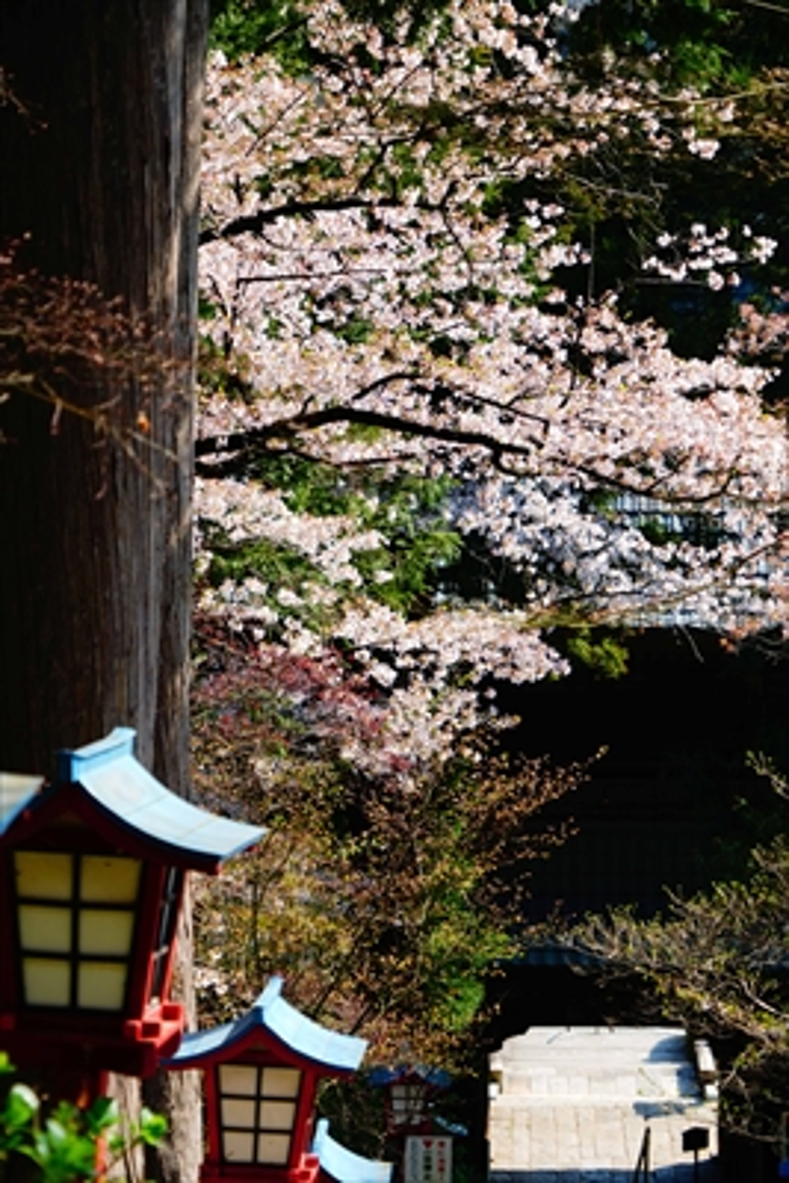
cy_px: 592
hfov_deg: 10.7
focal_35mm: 128
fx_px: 4204
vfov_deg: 16.0
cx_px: 394
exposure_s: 1/90
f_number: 5.6
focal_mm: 128
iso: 50
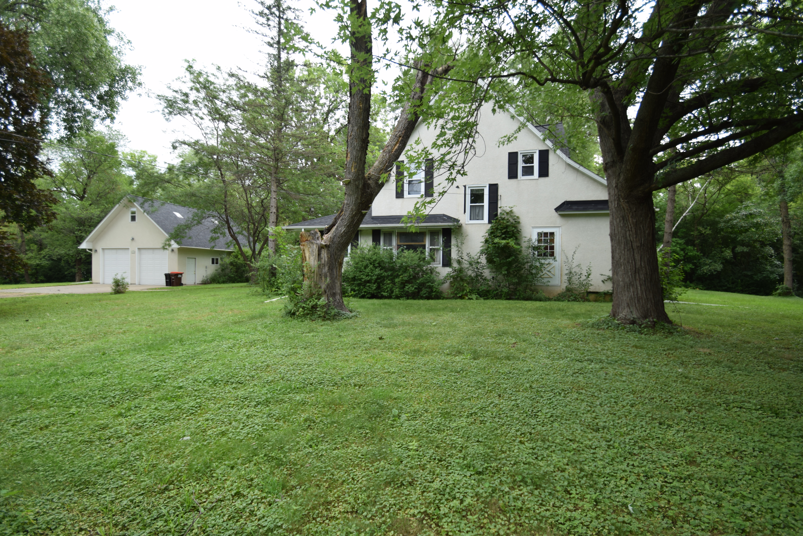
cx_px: 402
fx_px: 368
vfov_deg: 72.1
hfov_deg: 95.0
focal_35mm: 16
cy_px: 268
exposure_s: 1/200
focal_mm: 11
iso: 100
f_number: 3.5
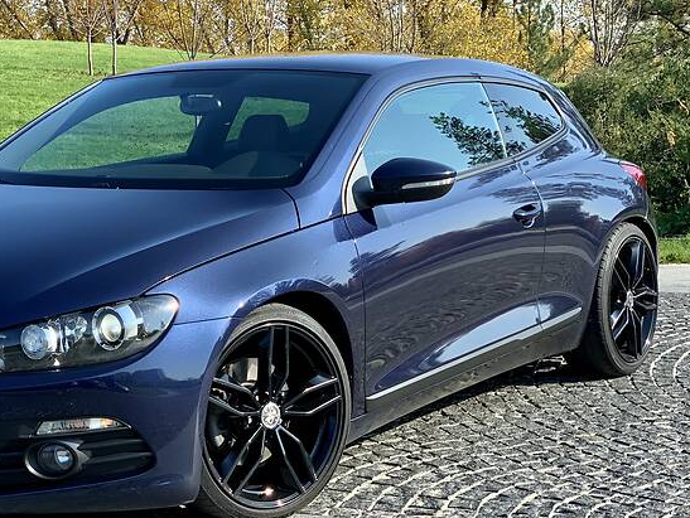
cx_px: 198
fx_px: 1516
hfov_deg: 25.4
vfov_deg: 19.4
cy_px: 247
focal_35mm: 76
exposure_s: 1/309
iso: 16
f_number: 2.4
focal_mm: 6
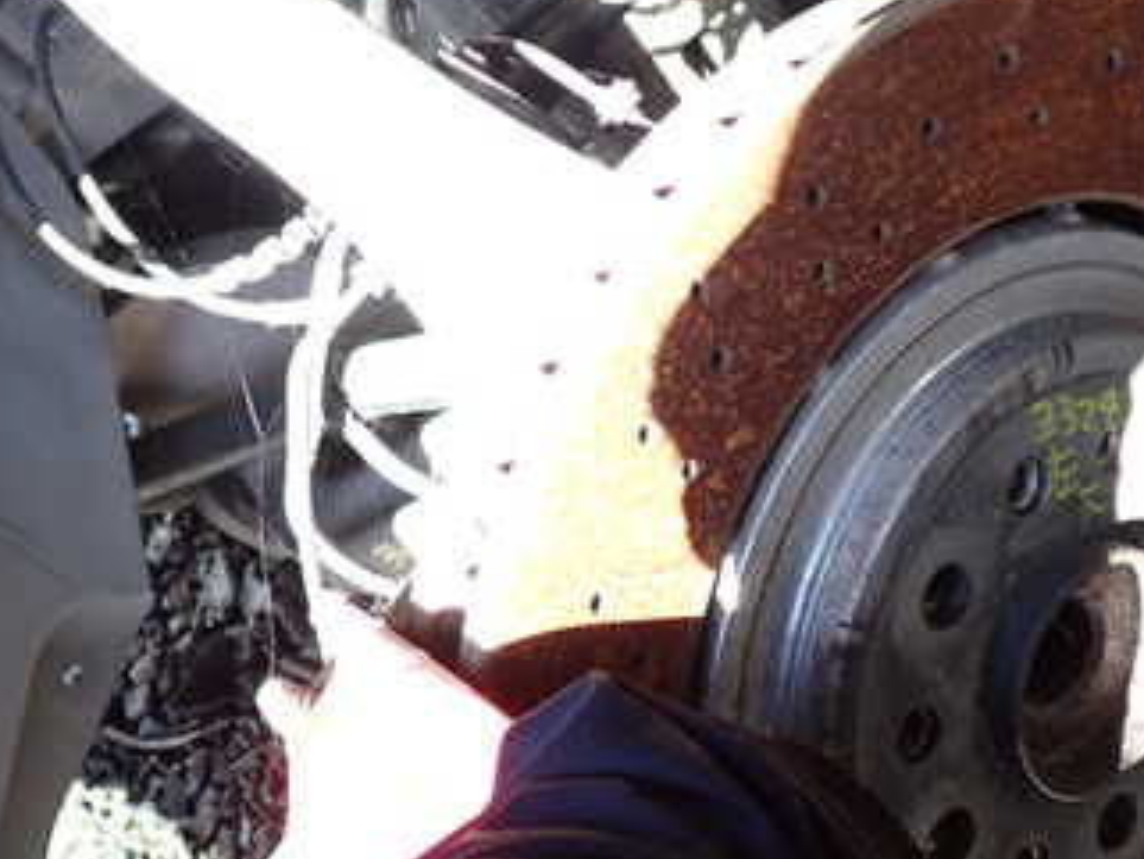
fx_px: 1851
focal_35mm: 56
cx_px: 524
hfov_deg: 34.3
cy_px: 207
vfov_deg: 25.8
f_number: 2.3
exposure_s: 1/80
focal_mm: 5.4
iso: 100
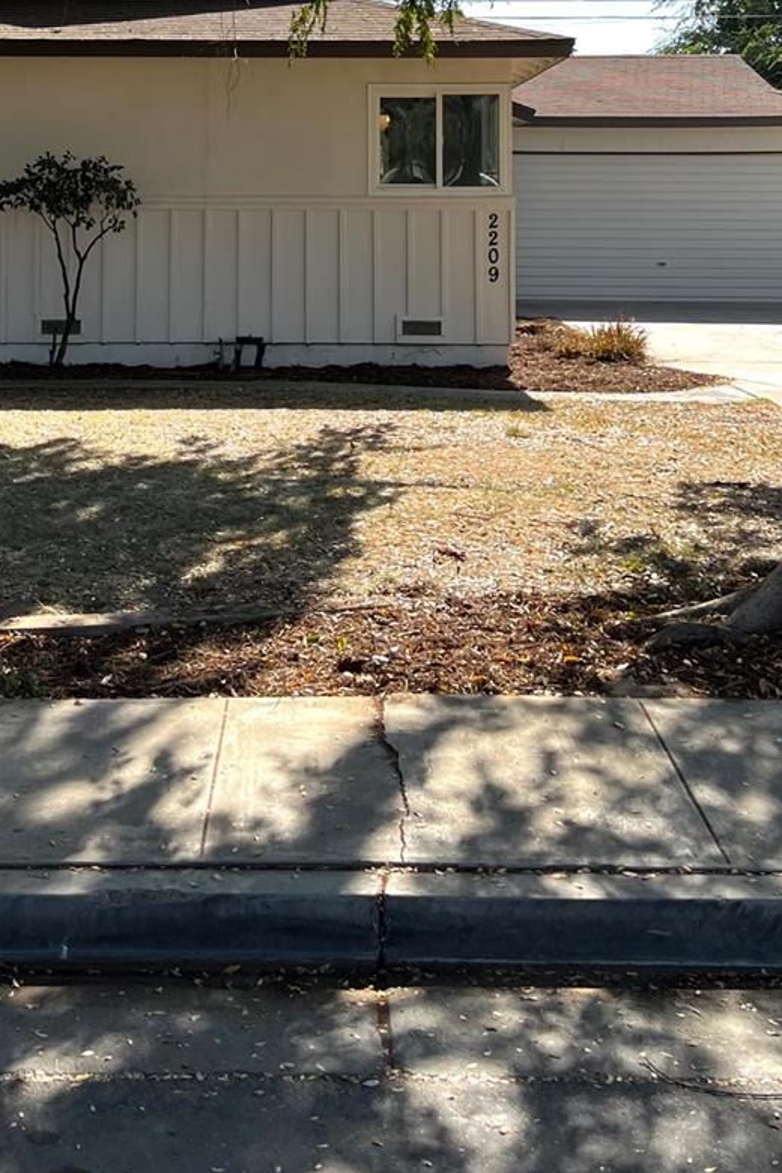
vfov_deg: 36.1
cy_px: 141
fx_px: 1694
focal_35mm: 52
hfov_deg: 25.9
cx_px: 294
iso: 50
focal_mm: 5.7
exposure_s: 1/1972
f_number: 1.5
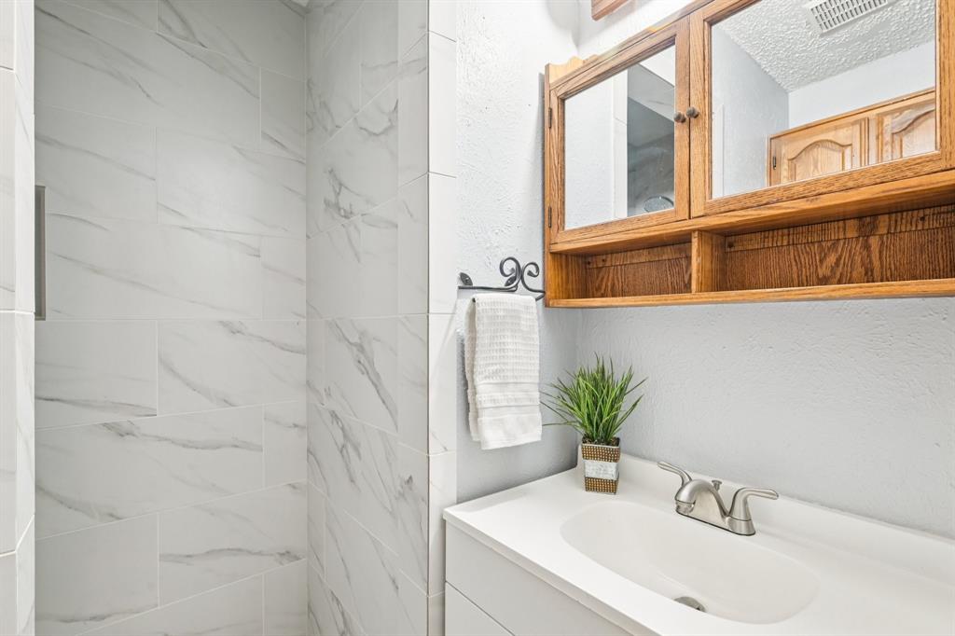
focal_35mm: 16
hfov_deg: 96.8
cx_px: 478
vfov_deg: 73.7
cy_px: 318
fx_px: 424
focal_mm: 16
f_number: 8
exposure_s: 1/4
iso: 400
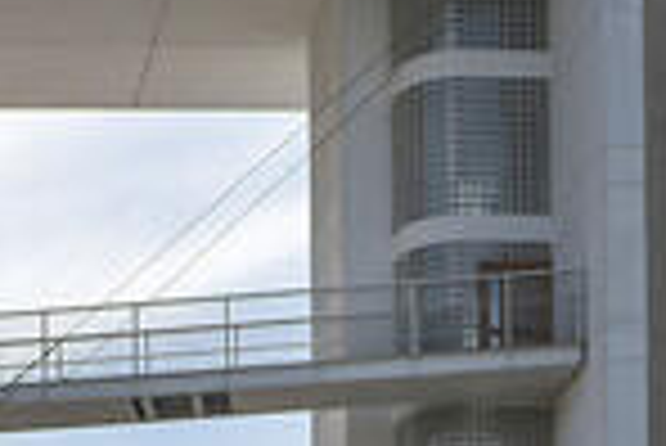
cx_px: -562
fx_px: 3000
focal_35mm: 162
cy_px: 651
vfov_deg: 8.3
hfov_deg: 11.6
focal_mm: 40
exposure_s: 1/2000
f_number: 4
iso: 125
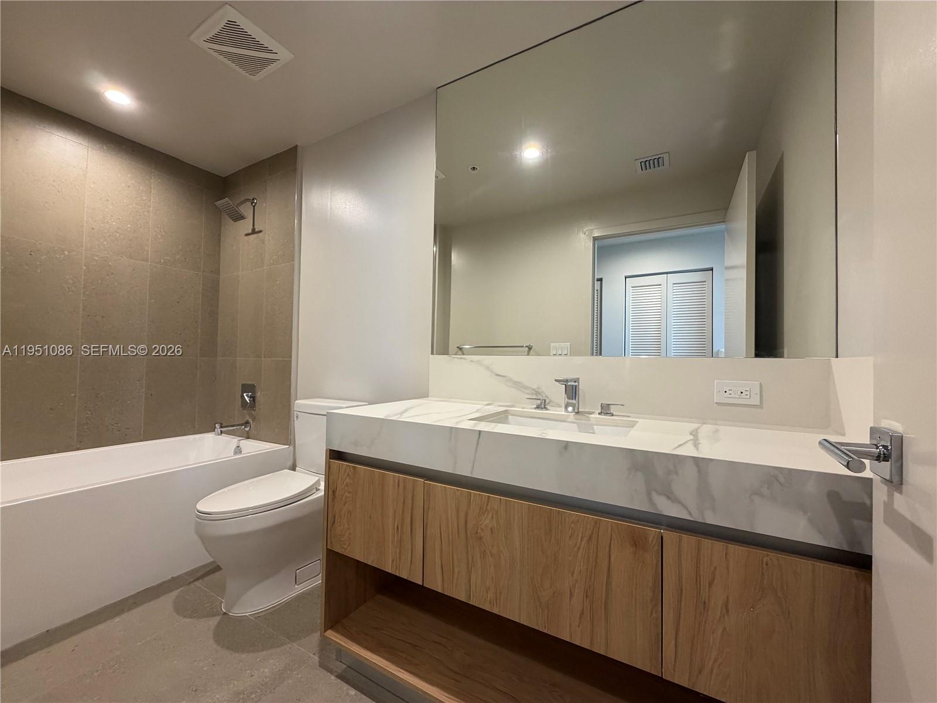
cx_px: 468
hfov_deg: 102.1
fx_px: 379
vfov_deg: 85.7
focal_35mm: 14
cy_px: 352
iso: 250
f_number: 2.2
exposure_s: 1/60
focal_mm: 2.22
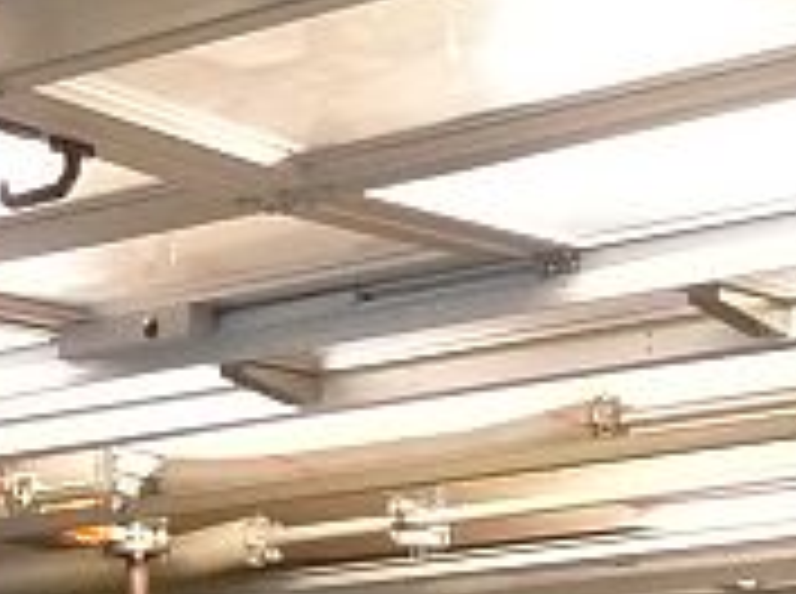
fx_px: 3328
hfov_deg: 13.6
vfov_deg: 9.3
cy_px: 1346
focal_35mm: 145
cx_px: 436
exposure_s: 1/8
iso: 400
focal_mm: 4.1
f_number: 3.3
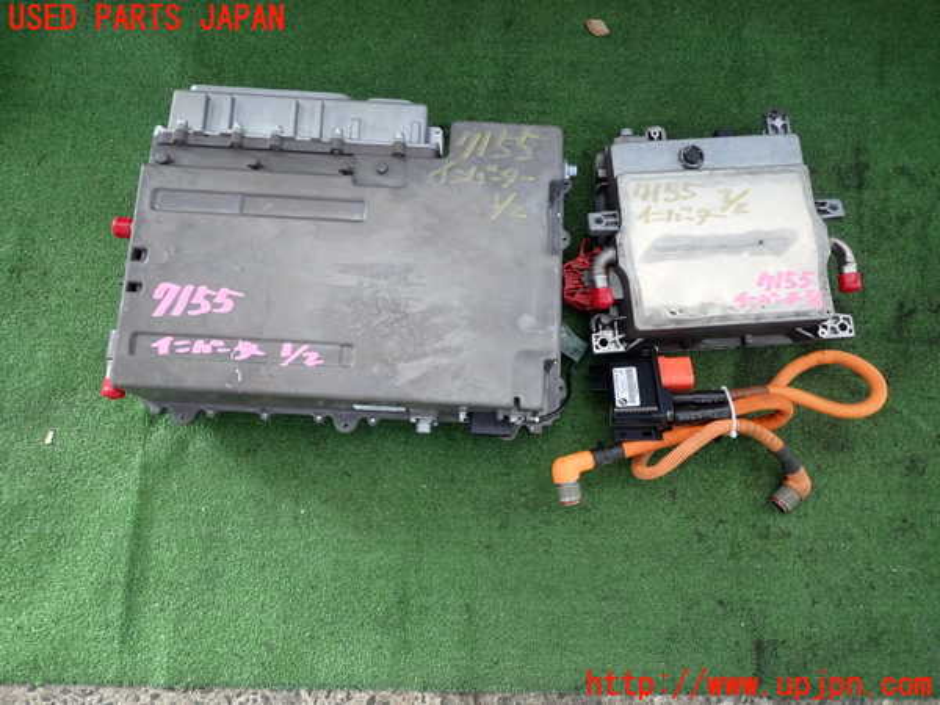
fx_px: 679
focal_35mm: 25
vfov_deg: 54.9
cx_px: 470
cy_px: 352
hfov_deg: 69.4
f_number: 2
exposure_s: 1/40
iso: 200
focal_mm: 4.5
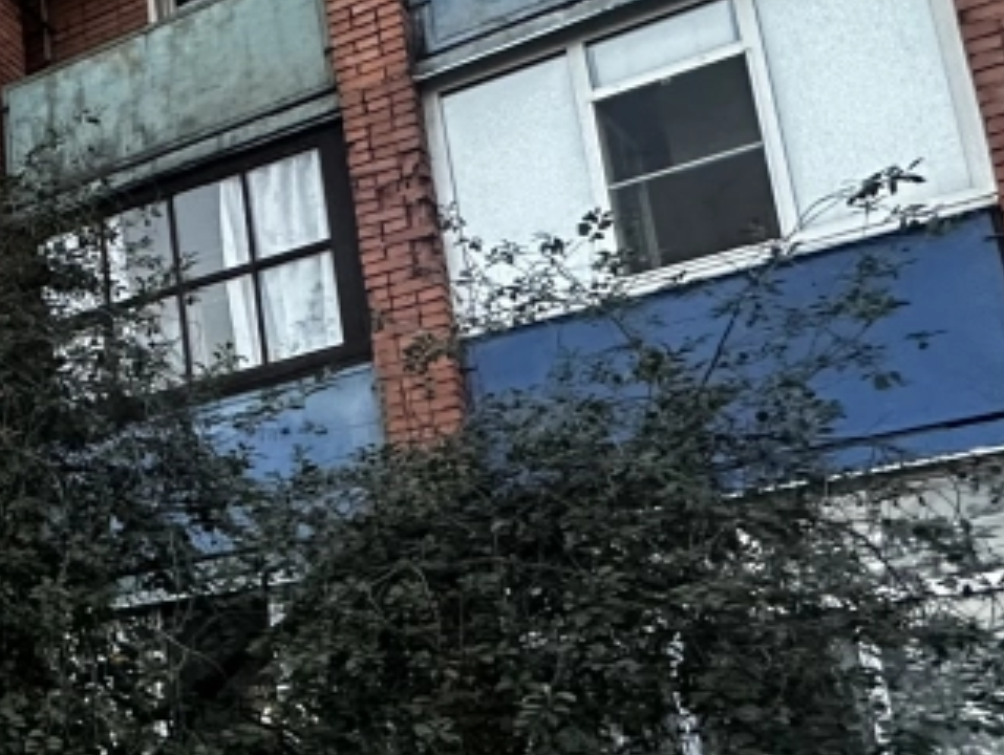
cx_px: -560
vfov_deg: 26.0
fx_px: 1597
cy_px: 628
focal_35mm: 55
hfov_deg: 25.1
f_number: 2.2
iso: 320
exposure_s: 1/99
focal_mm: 2.22
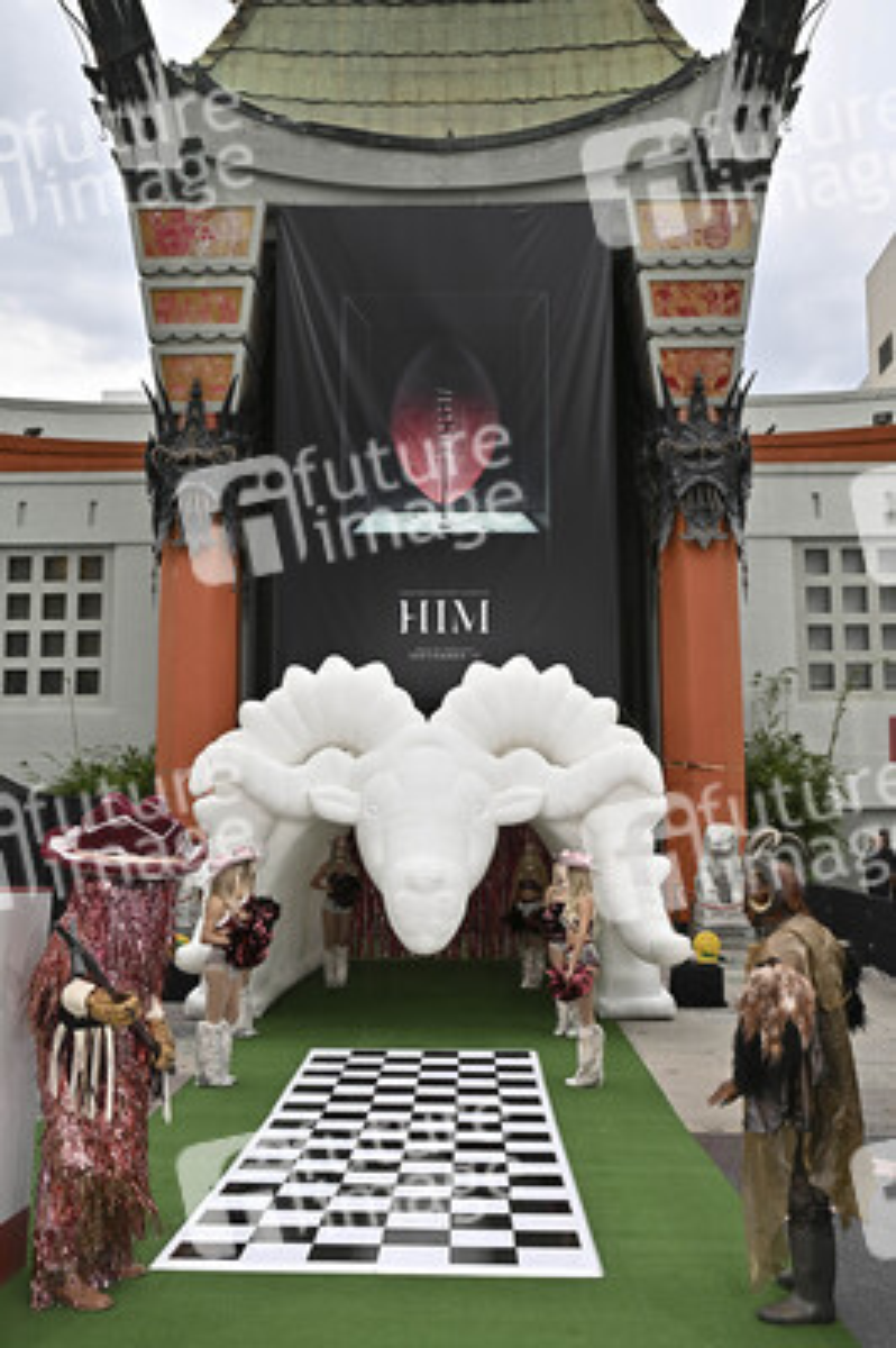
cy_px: 674
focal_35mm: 35
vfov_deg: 54.5
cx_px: 448
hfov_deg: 37.8
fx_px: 1309
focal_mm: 35
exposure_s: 1/320
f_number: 7.1
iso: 400
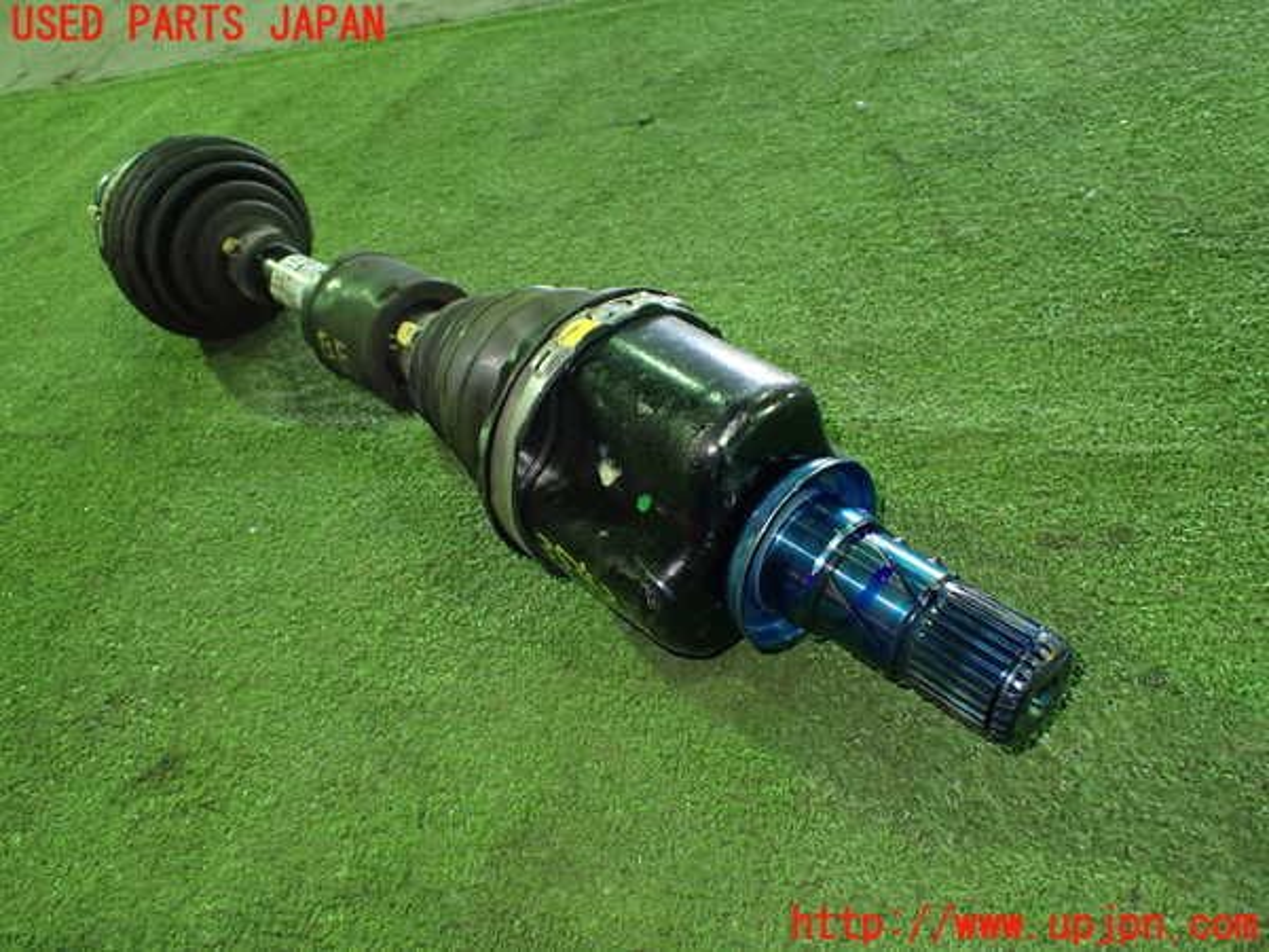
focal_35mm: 30
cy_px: 476
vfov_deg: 46.8
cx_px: 634
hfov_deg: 60.0
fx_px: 1100
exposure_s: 1/40
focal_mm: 5.4
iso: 800
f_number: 2.3
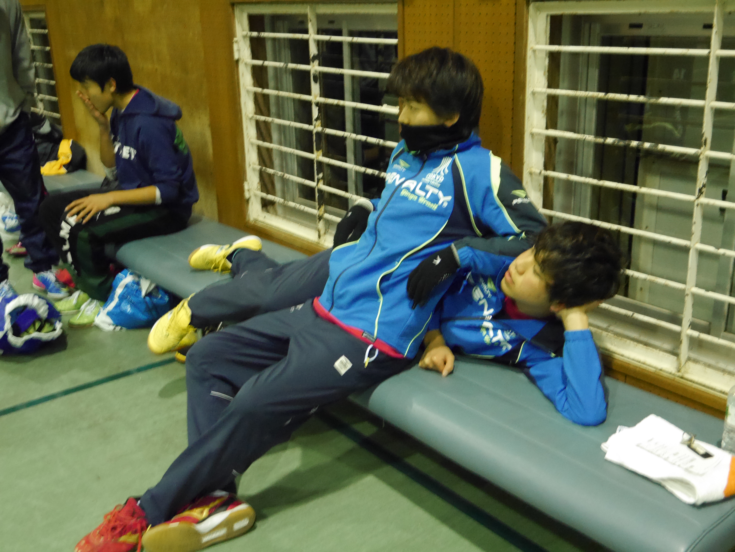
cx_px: 368
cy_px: 276
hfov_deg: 46.8
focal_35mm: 40
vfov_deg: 36.0
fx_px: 850
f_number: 4.4
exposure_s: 1/40
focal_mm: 20
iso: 3200
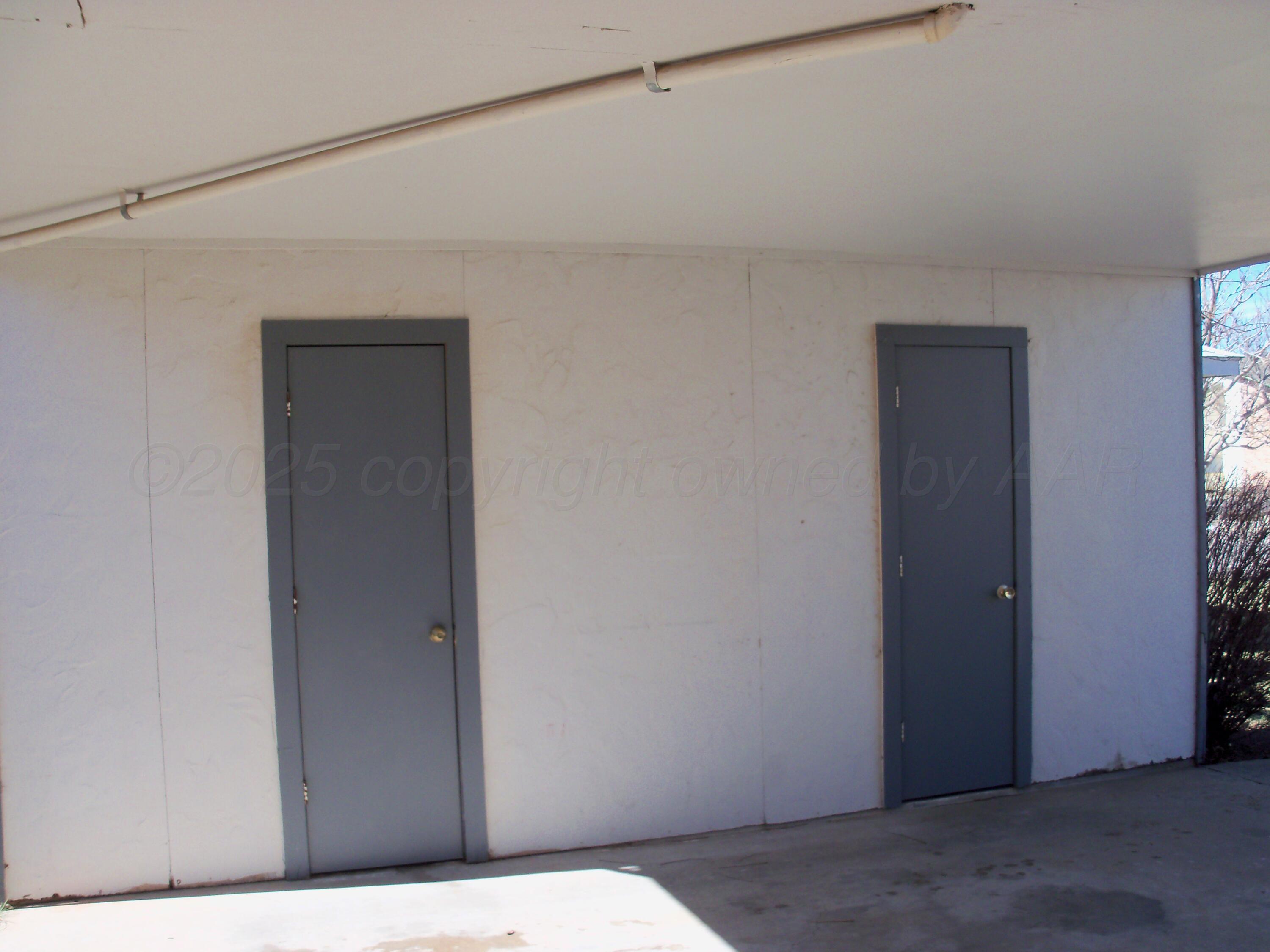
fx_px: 1284
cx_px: 635
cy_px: 476
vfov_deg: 40.7
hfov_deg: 52.6
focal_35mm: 35
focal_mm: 6.3
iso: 80
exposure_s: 1/400
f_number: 3
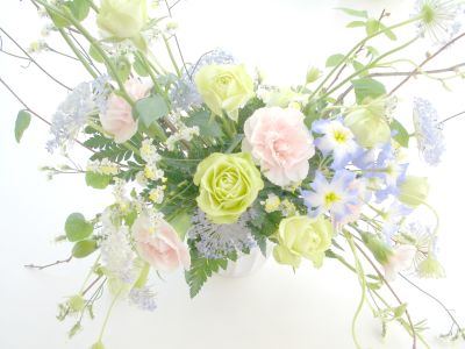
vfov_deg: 40.7
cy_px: 174
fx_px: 470
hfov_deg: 52.6
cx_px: 232
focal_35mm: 35
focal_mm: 5.8
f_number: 4.3
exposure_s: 1/160
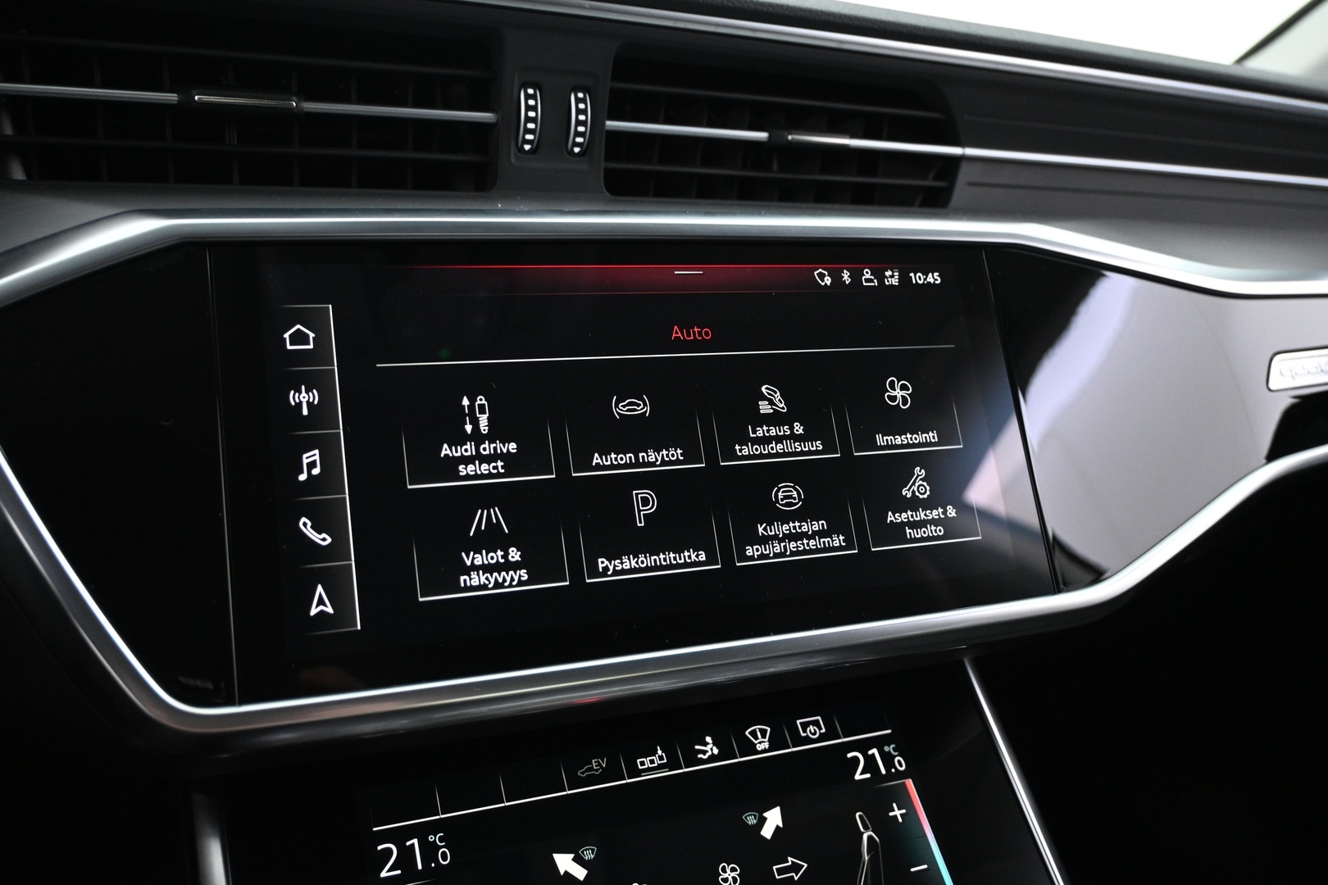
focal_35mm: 31
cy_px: 442
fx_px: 1134
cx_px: 664
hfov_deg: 60.7
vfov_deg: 42.6
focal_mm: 20.5
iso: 1600
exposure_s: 1/20
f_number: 3.8
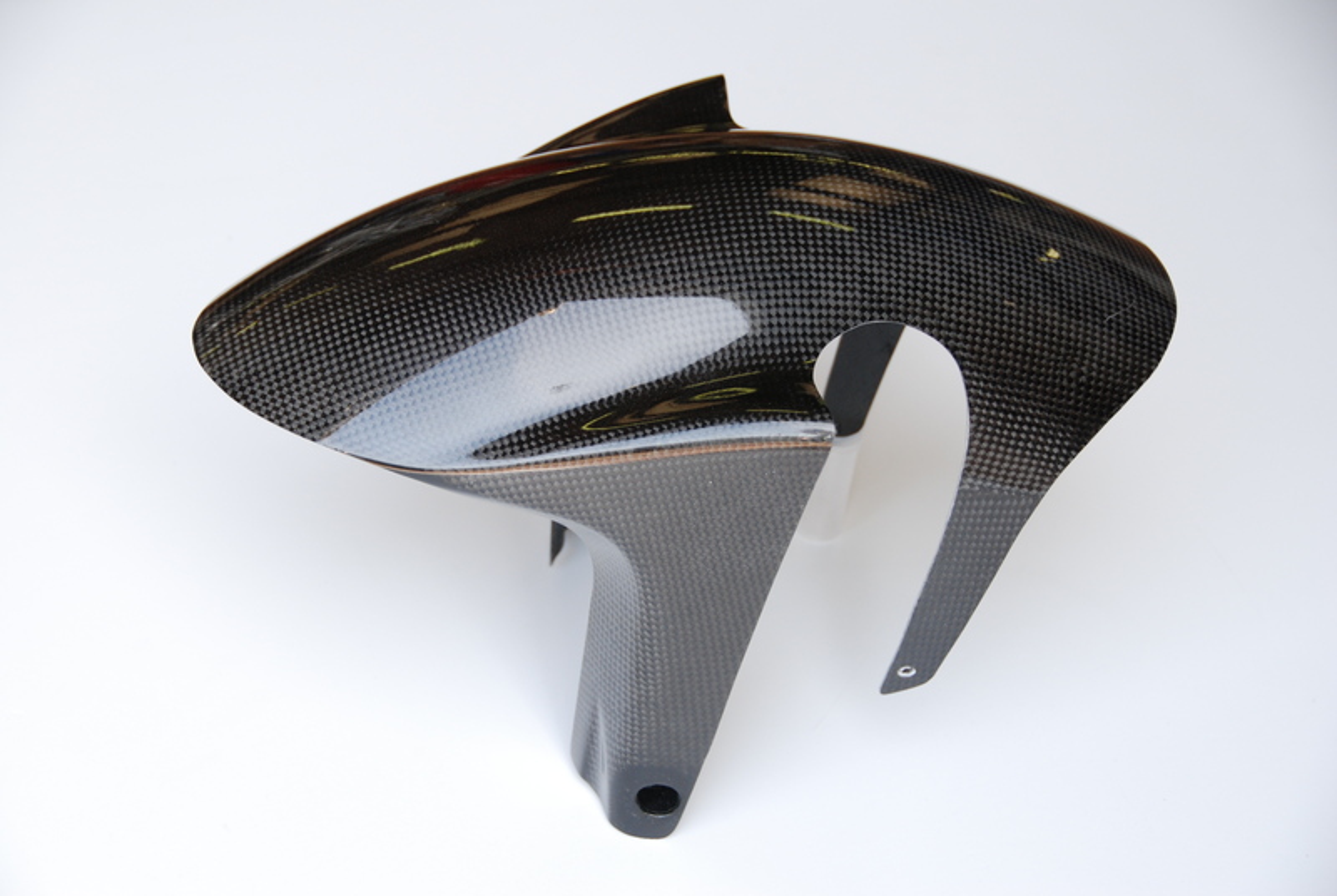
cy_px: 448
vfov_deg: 14.8
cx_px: 668
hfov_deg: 21.9
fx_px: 3459
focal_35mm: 93
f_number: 5
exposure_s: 1/100
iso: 400
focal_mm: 62
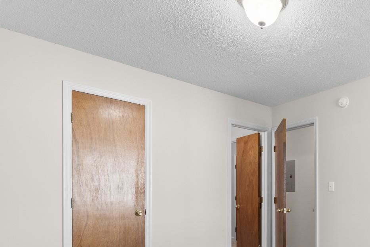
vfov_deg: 47.2
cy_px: 193
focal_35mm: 26
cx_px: 296
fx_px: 267
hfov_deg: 63.5
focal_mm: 10
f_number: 4.5
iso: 100
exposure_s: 1.3
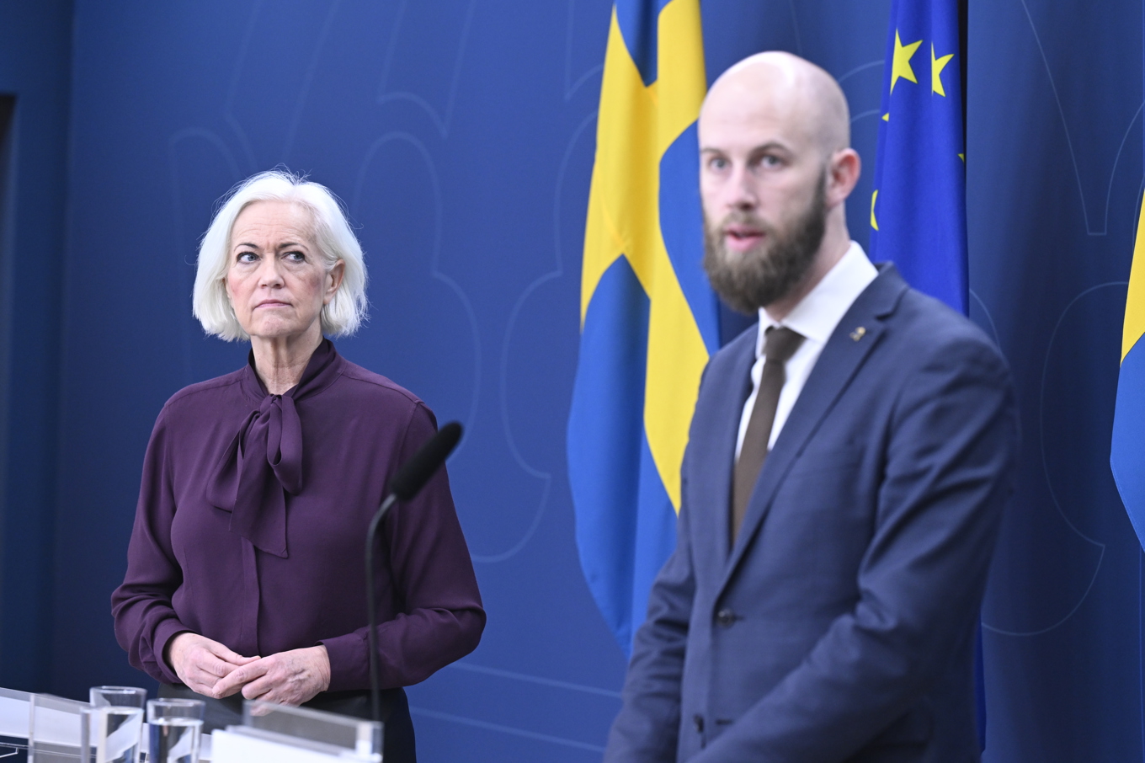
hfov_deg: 16.4
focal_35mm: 125
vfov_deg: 11.0
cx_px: 572
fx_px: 3974
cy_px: 382
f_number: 4
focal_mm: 125
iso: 2500
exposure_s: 1/320
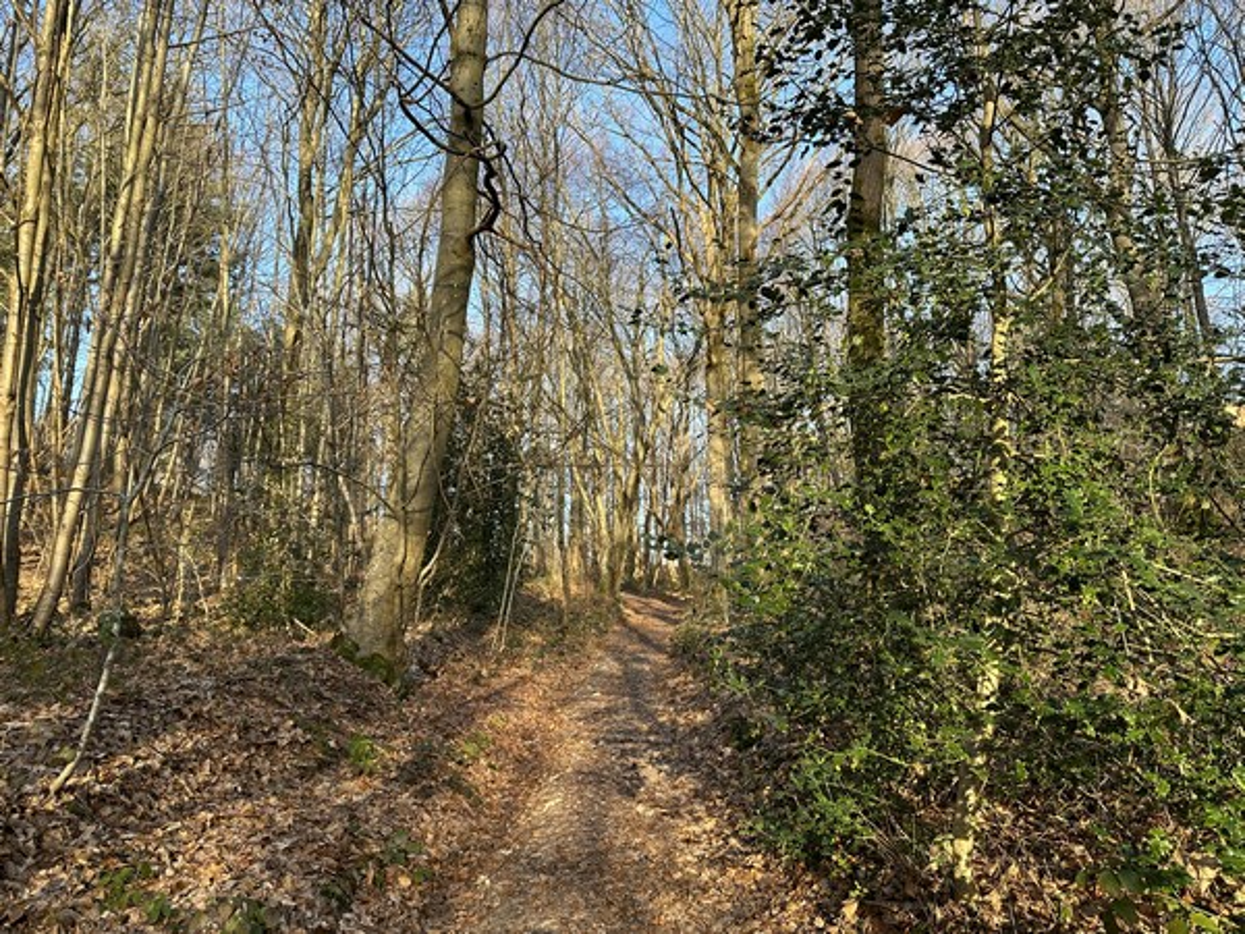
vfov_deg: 56.8
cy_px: 467
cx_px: 622
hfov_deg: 71.6
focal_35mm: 24
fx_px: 863
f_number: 1.78
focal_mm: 6.86
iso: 80
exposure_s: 1/516
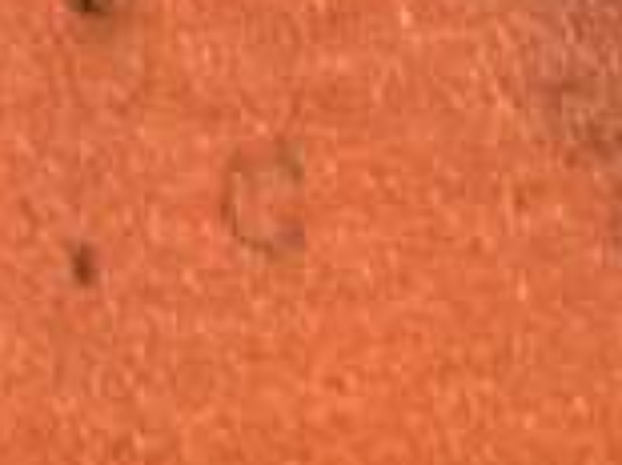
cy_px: 752
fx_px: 2083
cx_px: 393
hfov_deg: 17.0
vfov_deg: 12.0
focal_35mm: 116
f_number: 1.8
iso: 320
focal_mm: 3
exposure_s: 1/33
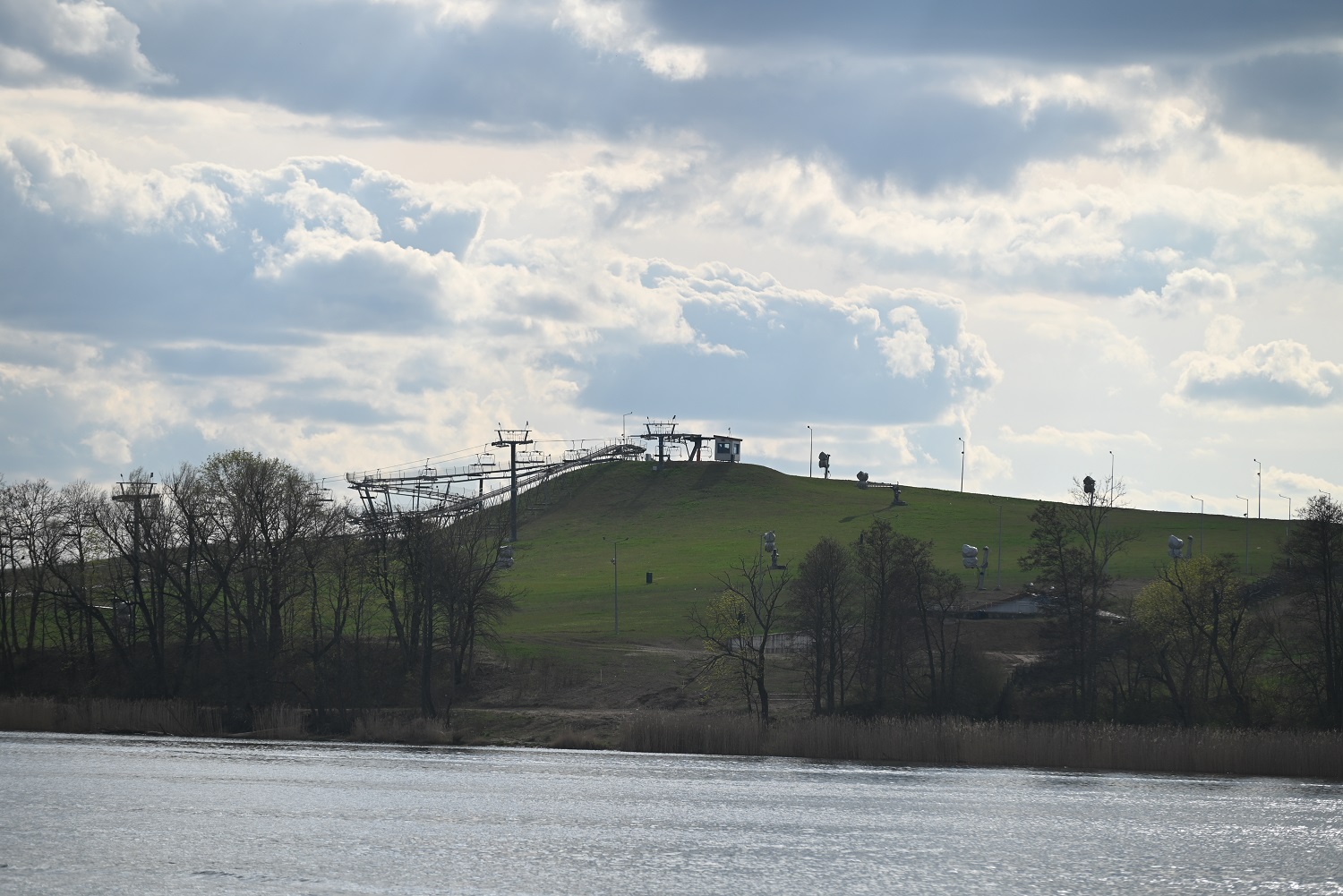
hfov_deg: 14.1
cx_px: 672
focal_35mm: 145
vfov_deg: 9.5
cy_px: 448
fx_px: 5411
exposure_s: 1/1000
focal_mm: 145
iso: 100
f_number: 5.6
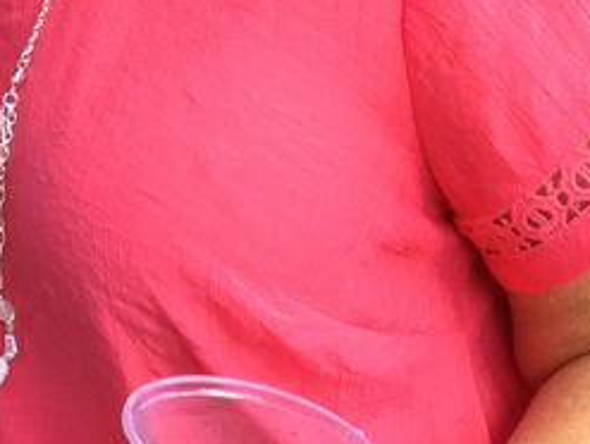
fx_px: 2048
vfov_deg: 11.1
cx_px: -311
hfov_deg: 15.1
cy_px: -465
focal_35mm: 120
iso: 32
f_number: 2.2
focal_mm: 4.15
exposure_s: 1/141
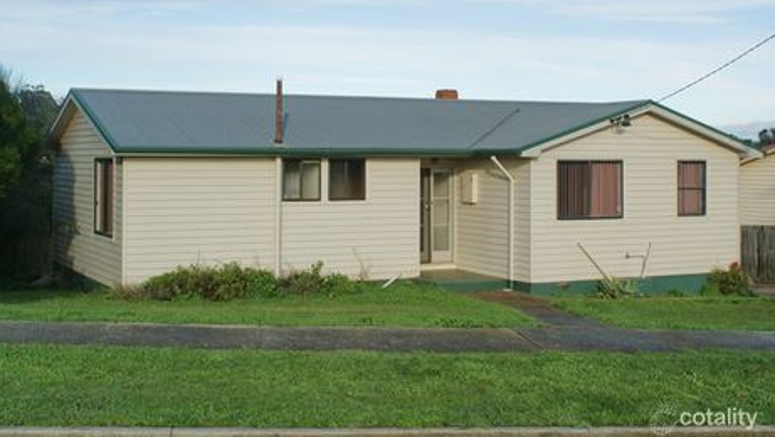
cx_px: 390
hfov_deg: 42.9
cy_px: 189
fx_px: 987
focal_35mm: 48
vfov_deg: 24.9
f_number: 10
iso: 100
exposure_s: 1/125
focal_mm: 30
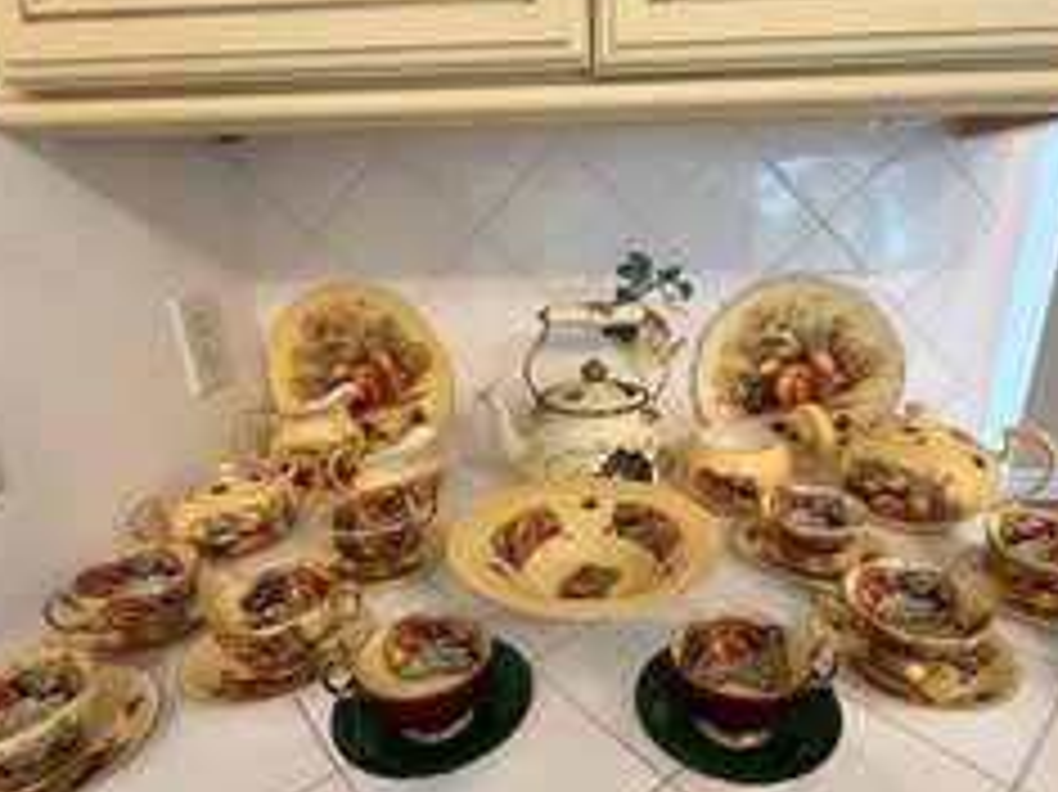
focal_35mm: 19
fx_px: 580
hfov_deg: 84.3
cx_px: 597
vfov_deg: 68.3
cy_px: 452
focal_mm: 1.57
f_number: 1.8
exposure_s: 1/60
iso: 400
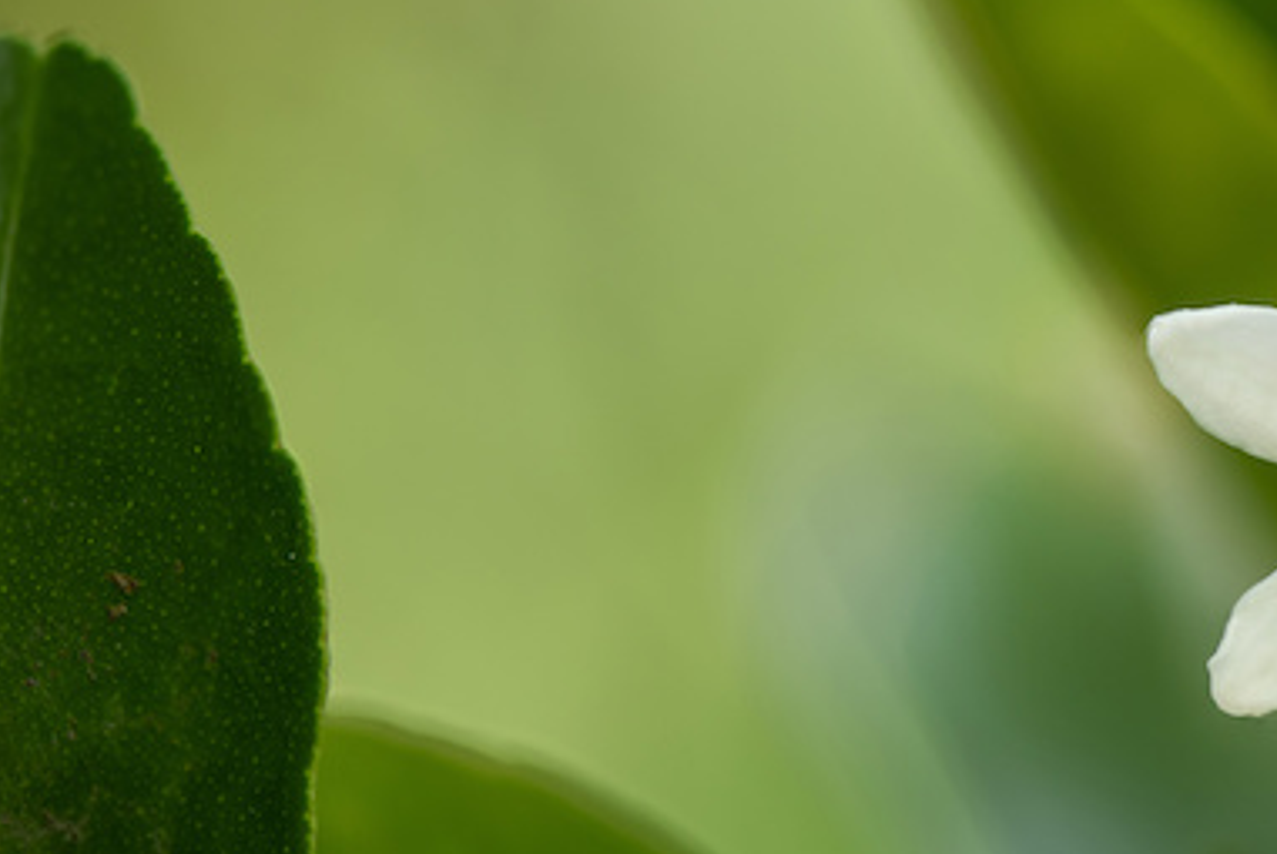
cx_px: 1076
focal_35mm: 204
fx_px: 7245
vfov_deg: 6.8
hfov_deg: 10.0
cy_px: 367
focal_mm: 105
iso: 200
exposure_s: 1/125
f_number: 5.6
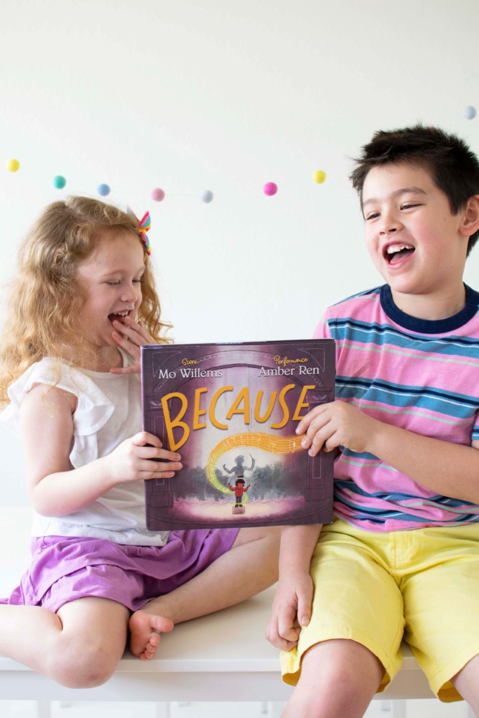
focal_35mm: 52
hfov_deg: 25.8
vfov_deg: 37.9
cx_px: 240
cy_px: 359
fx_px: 1048
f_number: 3.5
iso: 200
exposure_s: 1/80
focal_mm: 35
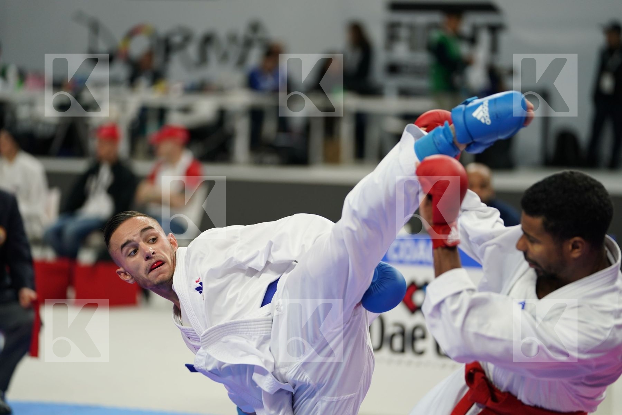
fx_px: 2799
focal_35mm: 162
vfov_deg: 8.5
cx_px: 311
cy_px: 208
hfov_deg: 12.7
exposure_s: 1/1000
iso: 1000
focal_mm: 162
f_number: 2.8
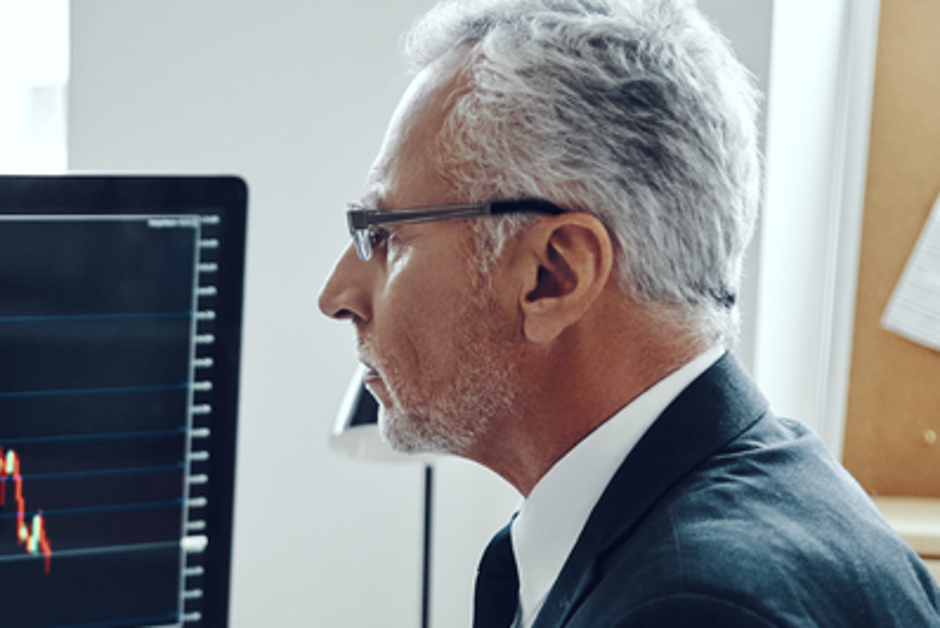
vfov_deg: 12.0
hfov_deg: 17.7
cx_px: 24
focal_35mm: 113
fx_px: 2953
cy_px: 662
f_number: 2.8
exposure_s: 1/100
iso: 500
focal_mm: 45
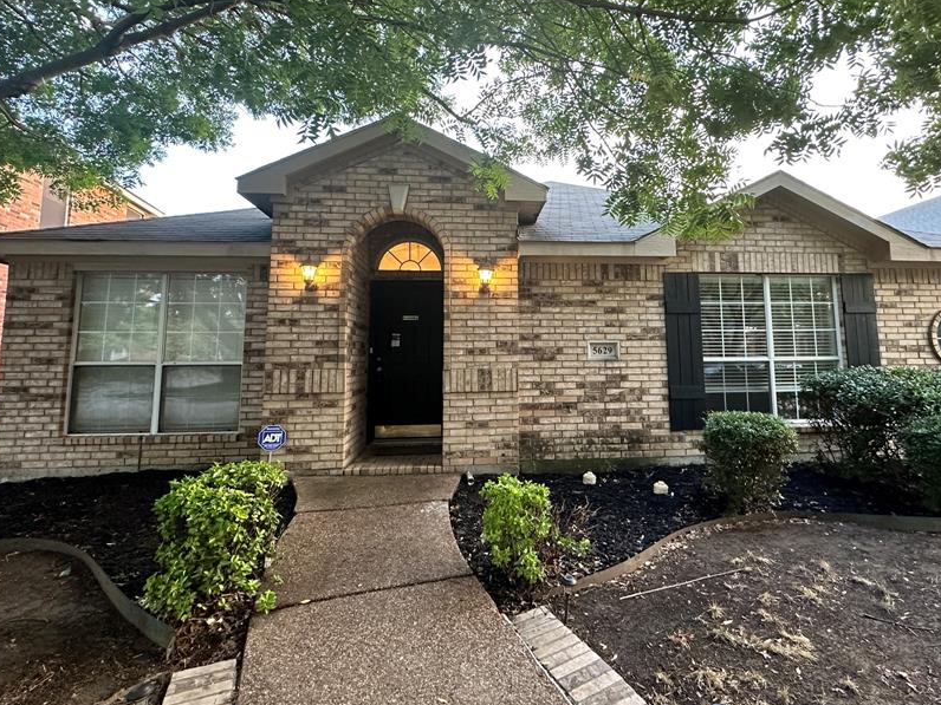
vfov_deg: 71.3
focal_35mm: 18
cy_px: 307
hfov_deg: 87.5
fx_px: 489
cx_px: 517
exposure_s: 1/60
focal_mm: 2.22
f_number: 2.2
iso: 400
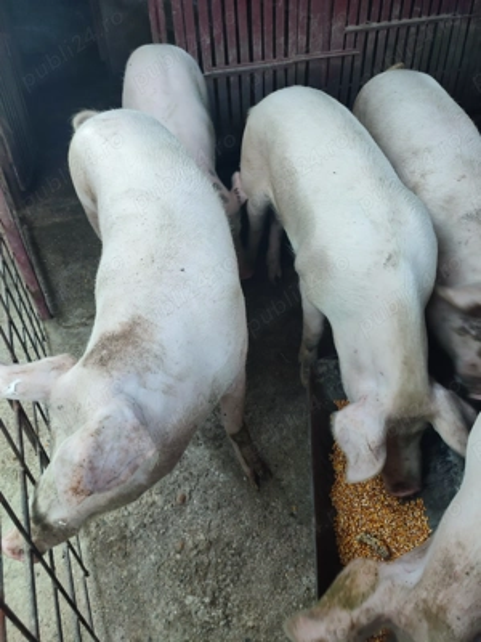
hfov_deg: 54.9
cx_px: 240
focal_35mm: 25
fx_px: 463
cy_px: 321
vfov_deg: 69.4
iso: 170
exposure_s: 1/33
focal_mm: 6.04
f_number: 1.9
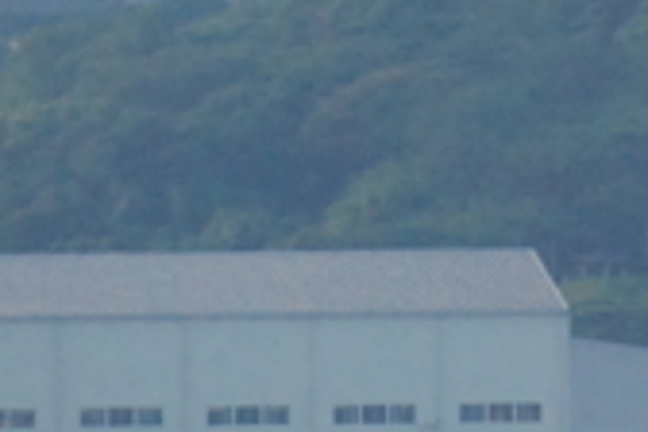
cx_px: 548
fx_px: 38589
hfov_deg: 1.0
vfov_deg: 0.6
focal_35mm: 2144
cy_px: -50
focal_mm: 300
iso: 1600
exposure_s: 1/1600
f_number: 6.3
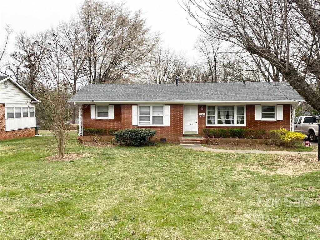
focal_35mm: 26
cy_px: 120
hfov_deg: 67.3
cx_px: 160
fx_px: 240
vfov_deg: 53.1
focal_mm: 4.25
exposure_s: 1/458
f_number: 1.8
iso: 32
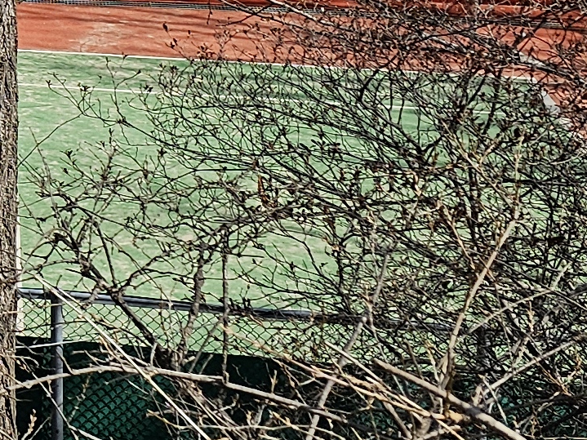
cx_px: -668
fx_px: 2170
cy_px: -315
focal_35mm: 128
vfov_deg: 10.9
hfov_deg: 12.9
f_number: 1.7
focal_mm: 6.3
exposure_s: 1/1276
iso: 20
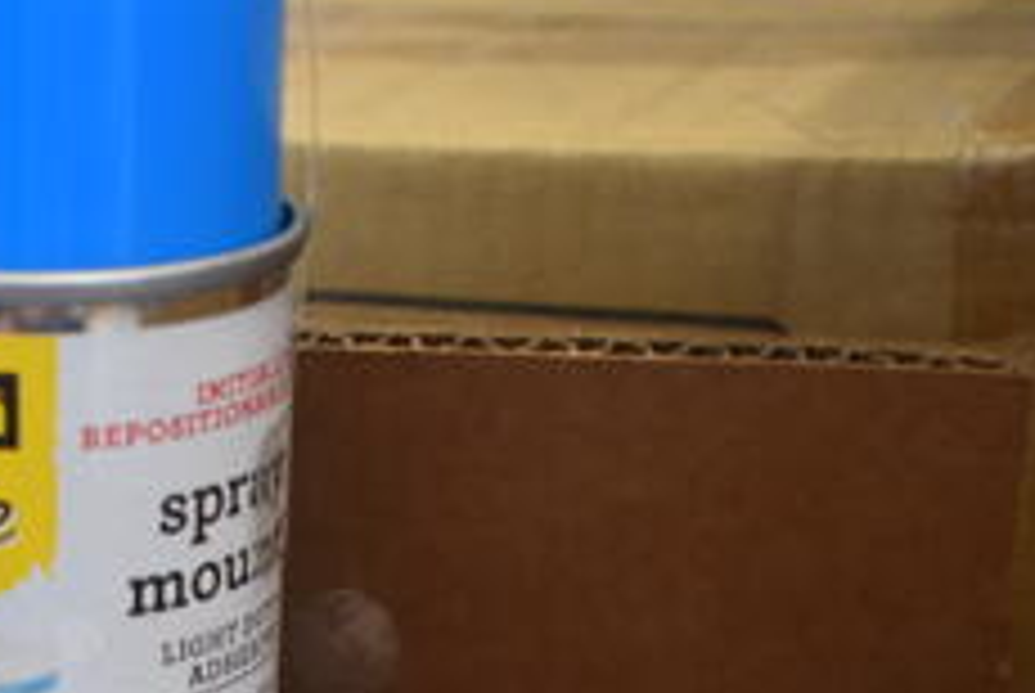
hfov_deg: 21.7
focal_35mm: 91
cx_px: 81
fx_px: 2629
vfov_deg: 14.6
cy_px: 824
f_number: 3.8
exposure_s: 1/125
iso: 1100
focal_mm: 23
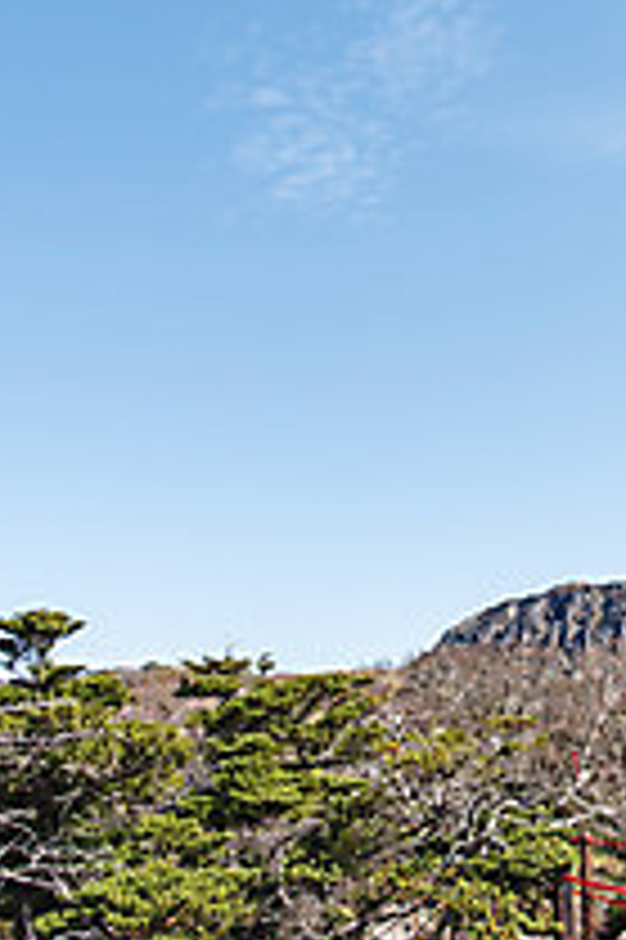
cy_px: 463
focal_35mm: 46
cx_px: 574
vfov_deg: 42.8
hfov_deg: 28.0
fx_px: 1202
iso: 200
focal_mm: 24
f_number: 8
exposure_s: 1/800
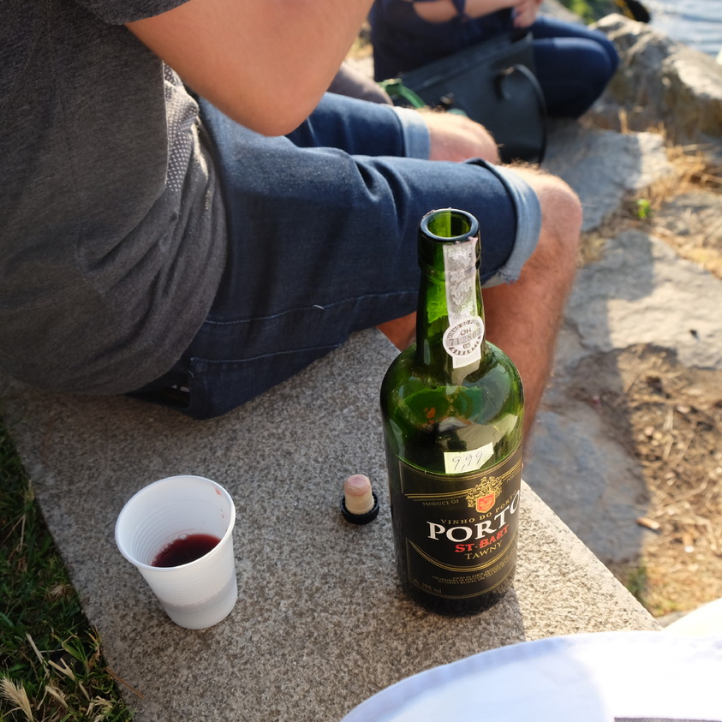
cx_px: 405
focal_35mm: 40
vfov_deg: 41.9
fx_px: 944
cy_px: 361
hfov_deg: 41.8
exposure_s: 1/300
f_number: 5.6
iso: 400
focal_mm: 20.5
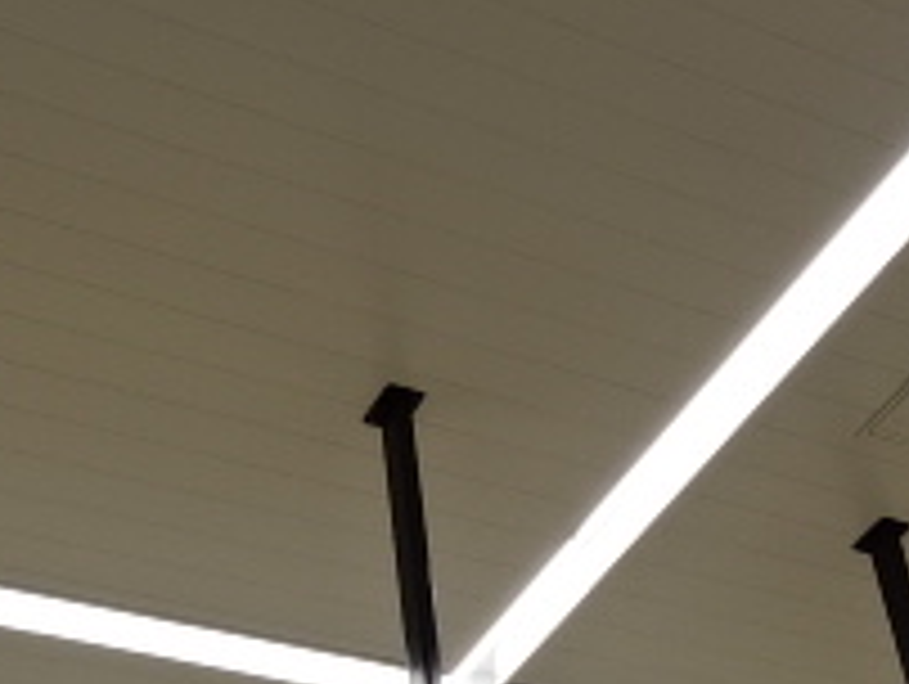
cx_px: 508
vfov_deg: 19.2
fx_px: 1998
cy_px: 554
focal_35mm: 76
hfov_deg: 25.6
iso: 80
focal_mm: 4.25
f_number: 3.5
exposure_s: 1/50
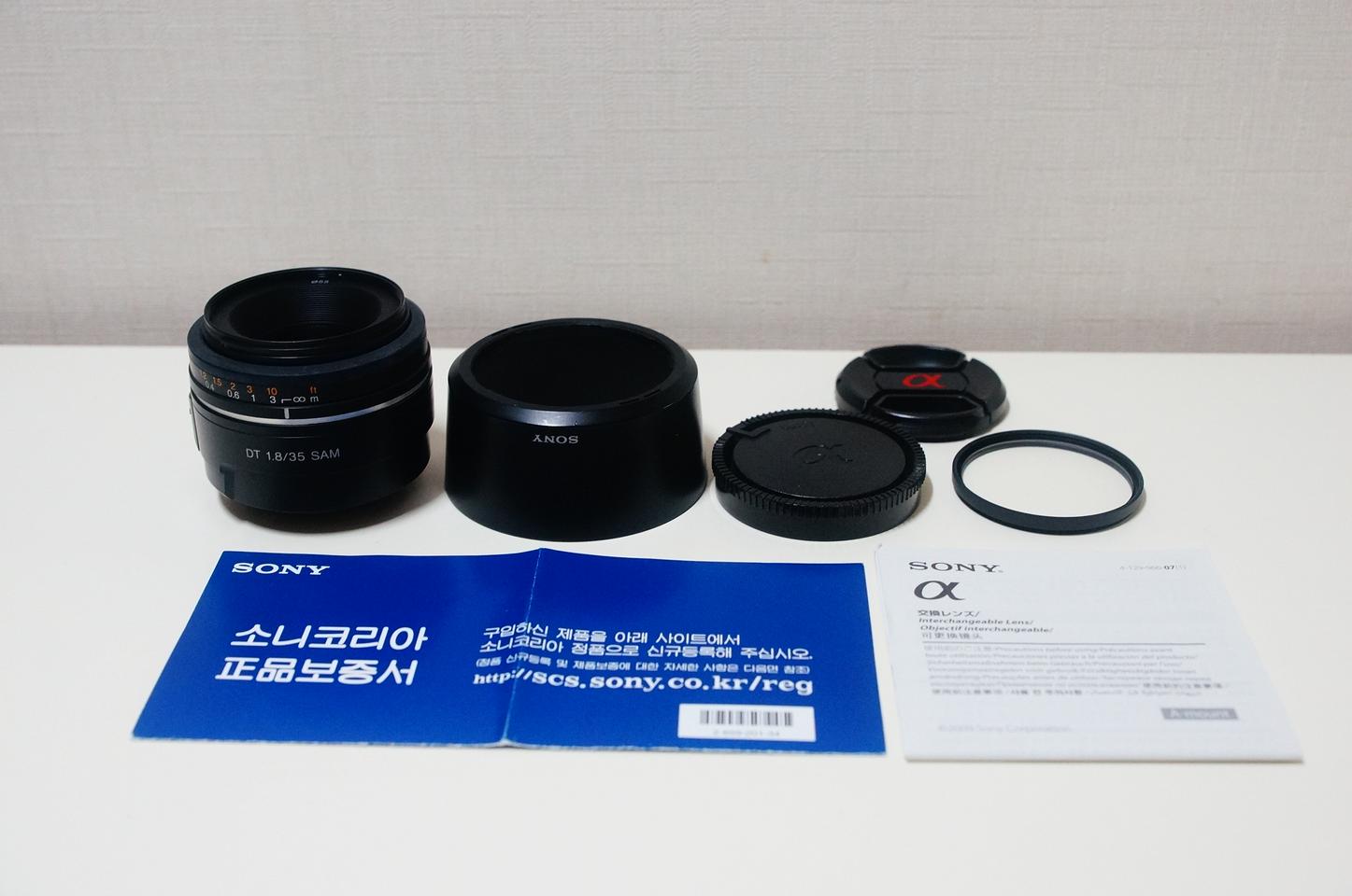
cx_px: 676
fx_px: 1687
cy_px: 448
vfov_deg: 29.8
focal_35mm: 45
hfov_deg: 43.7
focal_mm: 30
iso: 1600
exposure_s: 1/60
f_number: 4.5
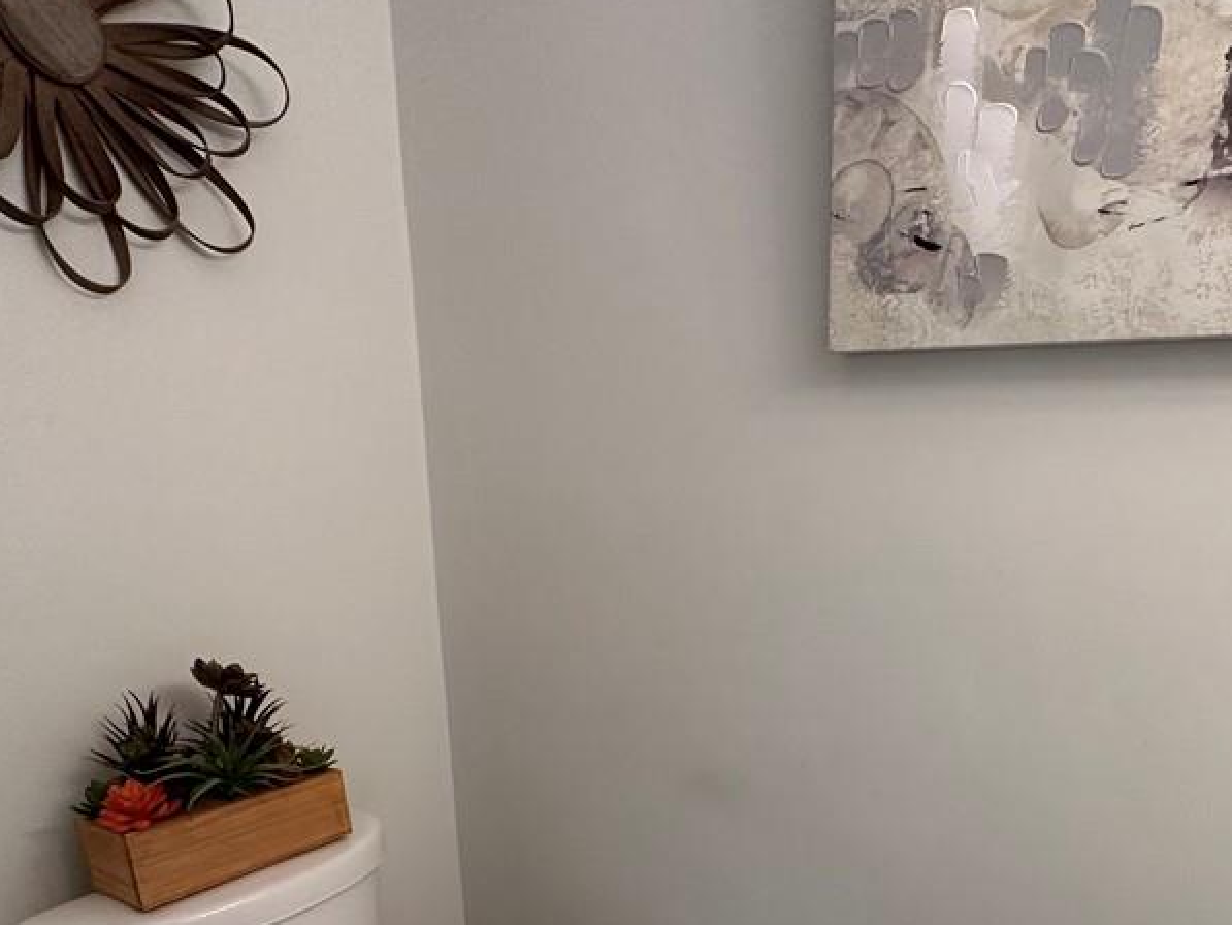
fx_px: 854
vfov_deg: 53.2
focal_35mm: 24
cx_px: 751
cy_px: 735
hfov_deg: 70.7
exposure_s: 1/120
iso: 250
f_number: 2.2
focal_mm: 2.22
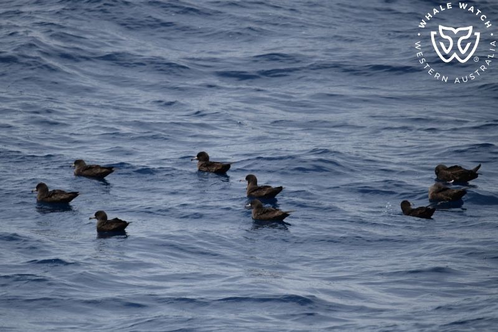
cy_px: 166
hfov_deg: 3.4
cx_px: 249
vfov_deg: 2.3
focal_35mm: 600
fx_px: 8298
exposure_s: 1/8000
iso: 900
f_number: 6.3
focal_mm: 600
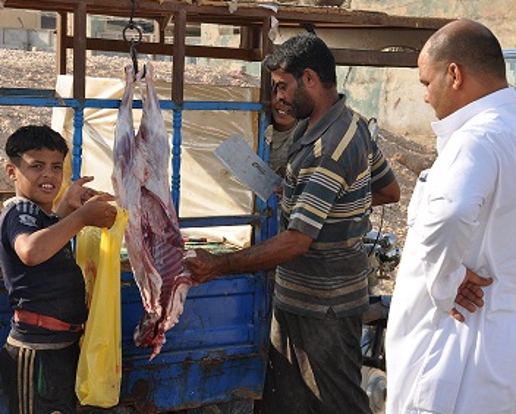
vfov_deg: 12.0
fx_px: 1965
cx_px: 288
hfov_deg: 15.0
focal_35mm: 129
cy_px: 208
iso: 200
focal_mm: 75
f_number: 10
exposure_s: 1/200
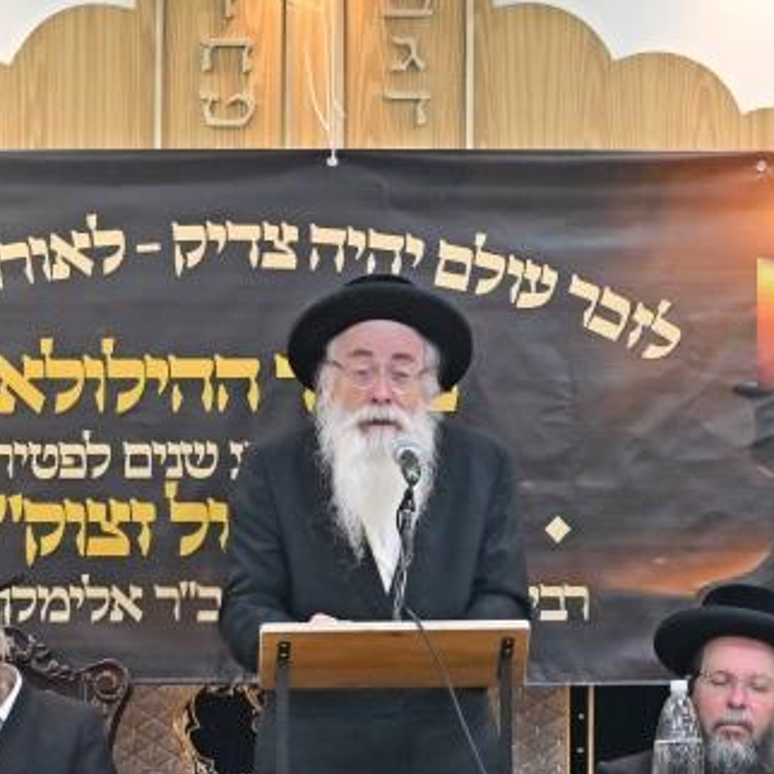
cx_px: 296
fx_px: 9638
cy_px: 430
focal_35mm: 381
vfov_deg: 4.6
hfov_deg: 4.6
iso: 640
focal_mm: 94
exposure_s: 1/250
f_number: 4
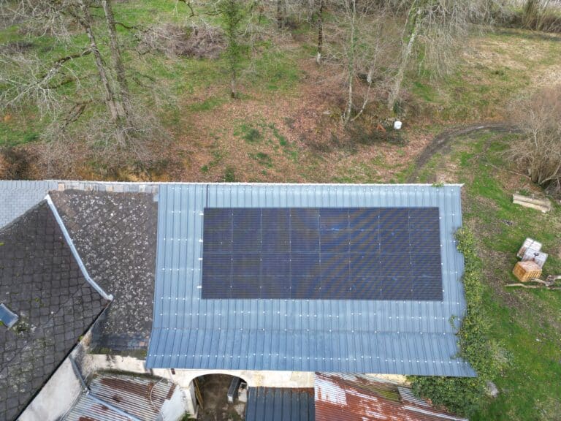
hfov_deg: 71.6
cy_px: 210
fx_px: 389
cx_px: 280
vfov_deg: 56.8
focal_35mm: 24
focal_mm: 6.72
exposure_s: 1/350
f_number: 1.7
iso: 100
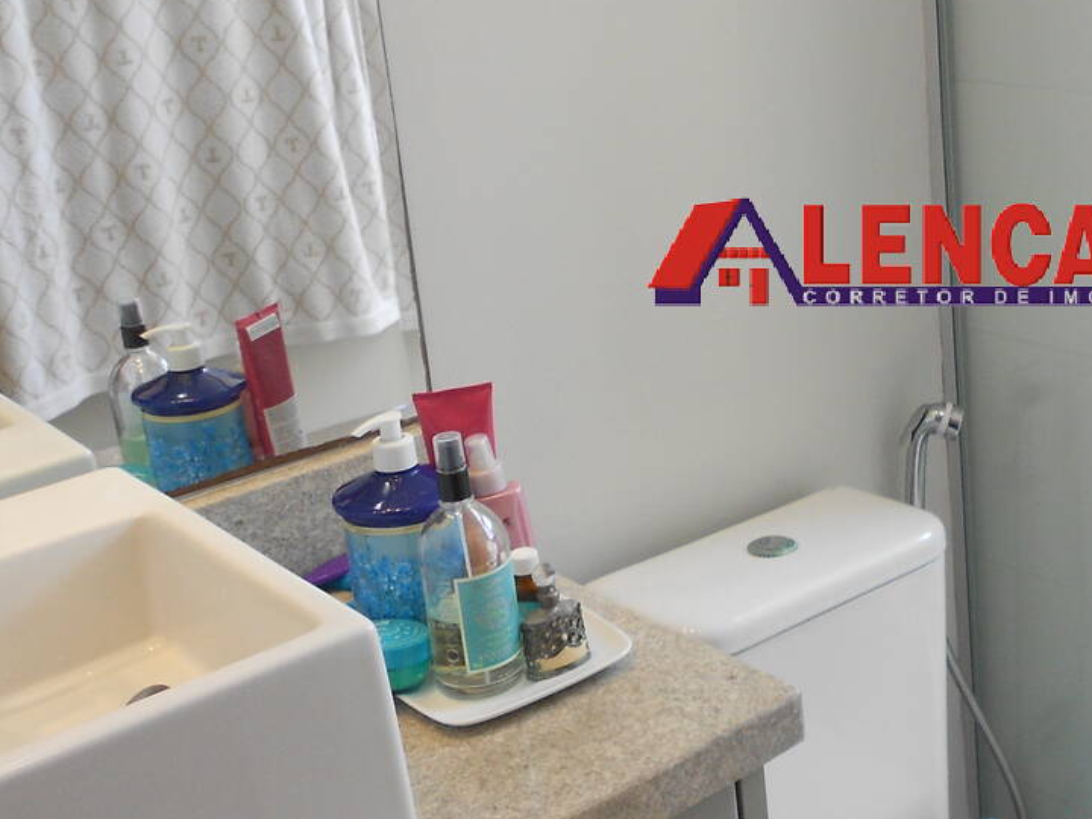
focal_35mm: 52
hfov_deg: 35.3
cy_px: 253
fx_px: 1640
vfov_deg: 27.8
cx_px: 919
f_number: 3.2
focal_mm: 4.6
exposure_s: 1/30
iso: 100
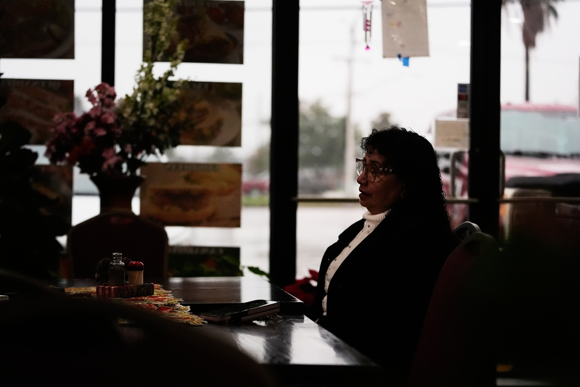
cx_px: 290
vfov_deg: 18.7
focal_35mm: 73
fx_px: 1176
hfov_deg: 27.7
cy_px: 194
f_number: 2.8
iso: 5000
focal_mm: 73
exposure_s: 1/2000
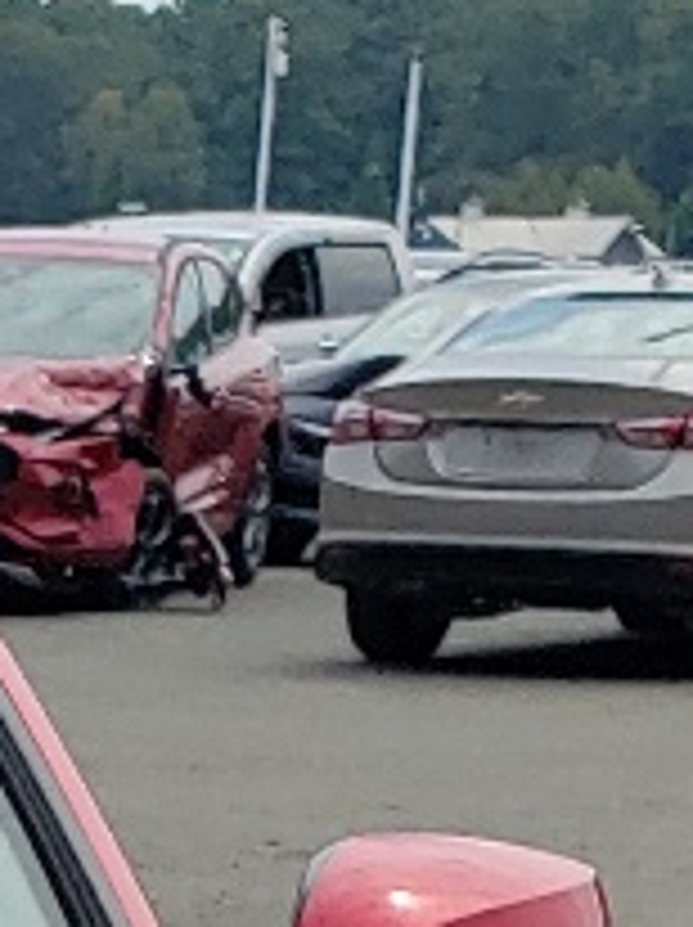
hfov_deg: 6.8
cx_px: -1192
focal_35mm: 202
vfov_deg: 8.9
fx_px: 5403
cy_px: 2214
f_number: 1.5
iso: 50
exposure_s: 1/3333
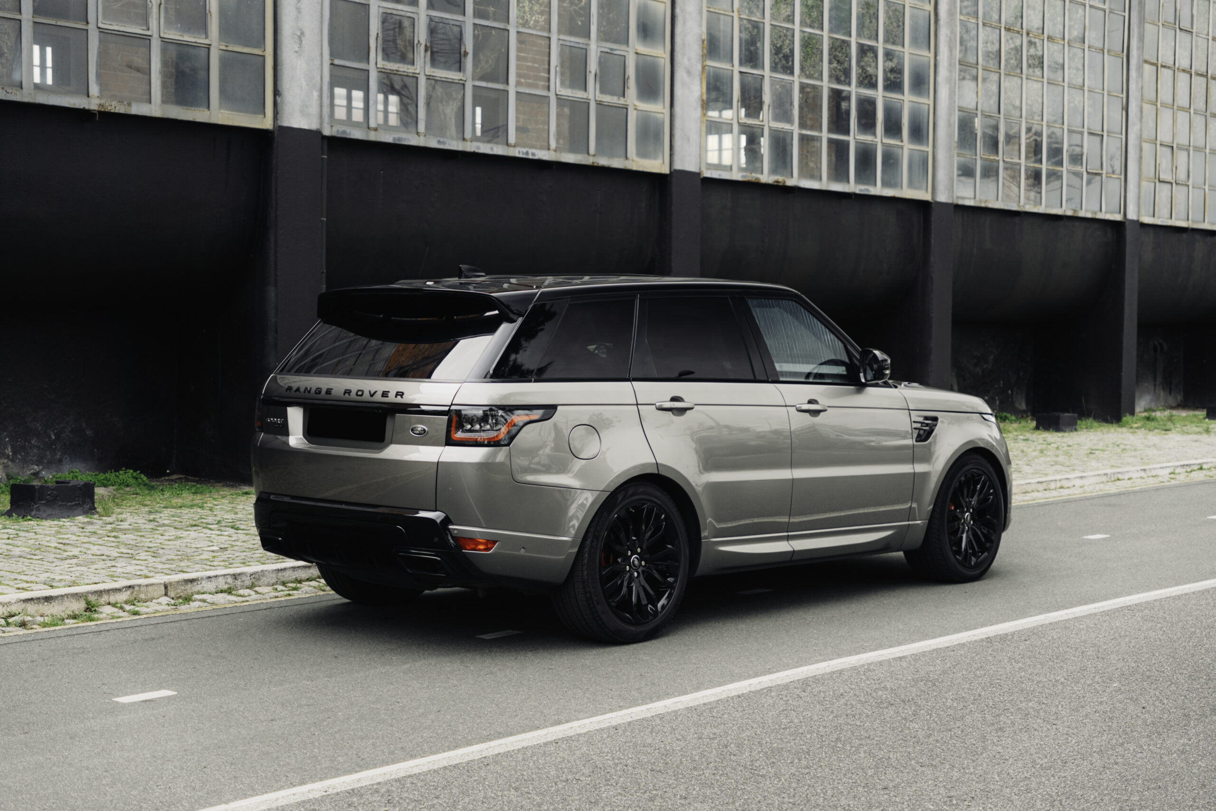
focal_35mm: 52
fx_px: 1756
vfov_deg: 26.0
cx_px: 608
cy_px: 406
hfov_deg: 38.2
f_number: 2.8
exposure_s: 1/160
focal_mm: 35
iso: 125
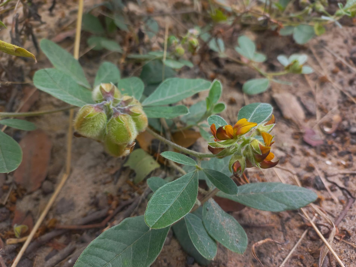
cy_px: 134
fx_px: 257
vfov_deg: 54.9
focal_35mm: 25
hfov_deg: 69.4
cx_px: 178
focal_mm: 4.6
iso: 32
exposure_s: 1/100
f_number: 1.8
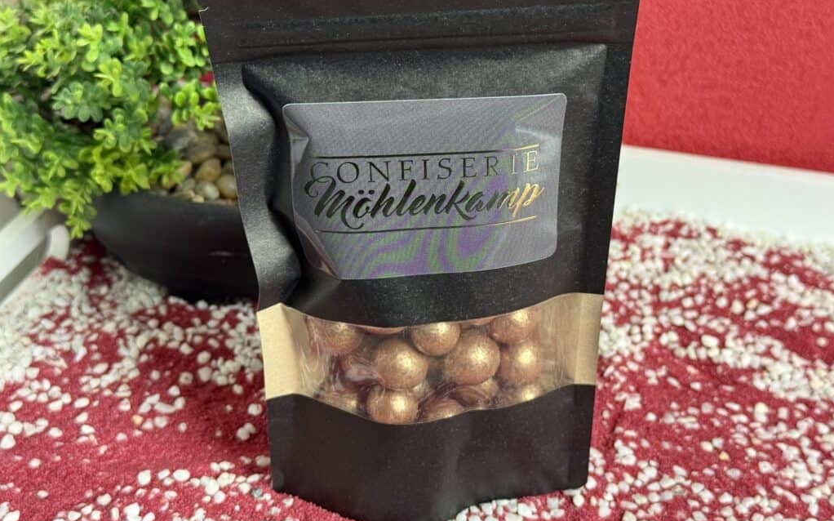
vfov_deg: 25.3
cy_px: 228
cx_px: 417
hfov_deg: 39.6
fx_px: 1159
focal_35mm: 51
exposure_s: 1/50
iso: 200
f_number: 1.78
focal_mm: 6.76
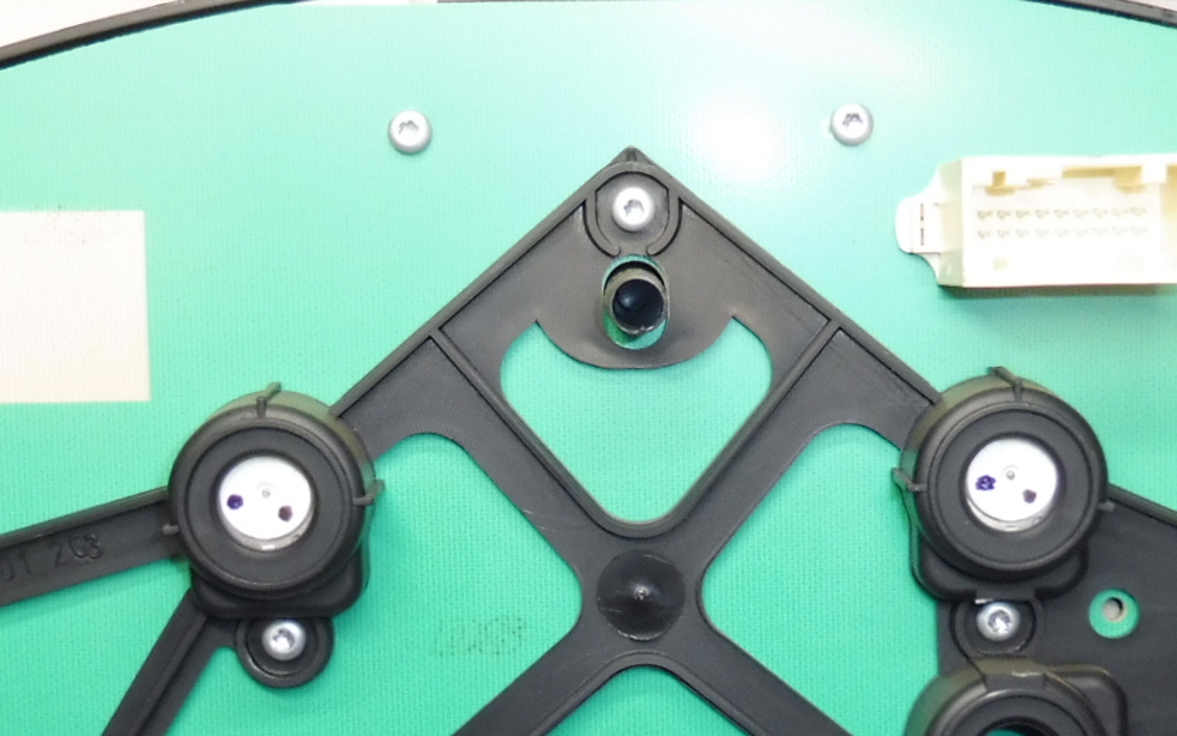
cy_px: 395
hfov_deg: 31.5
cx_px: 664
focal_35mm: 65
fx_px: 2085
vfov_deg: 20.0
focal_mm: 4.4
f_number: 3.5
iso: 200
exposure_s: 1/80
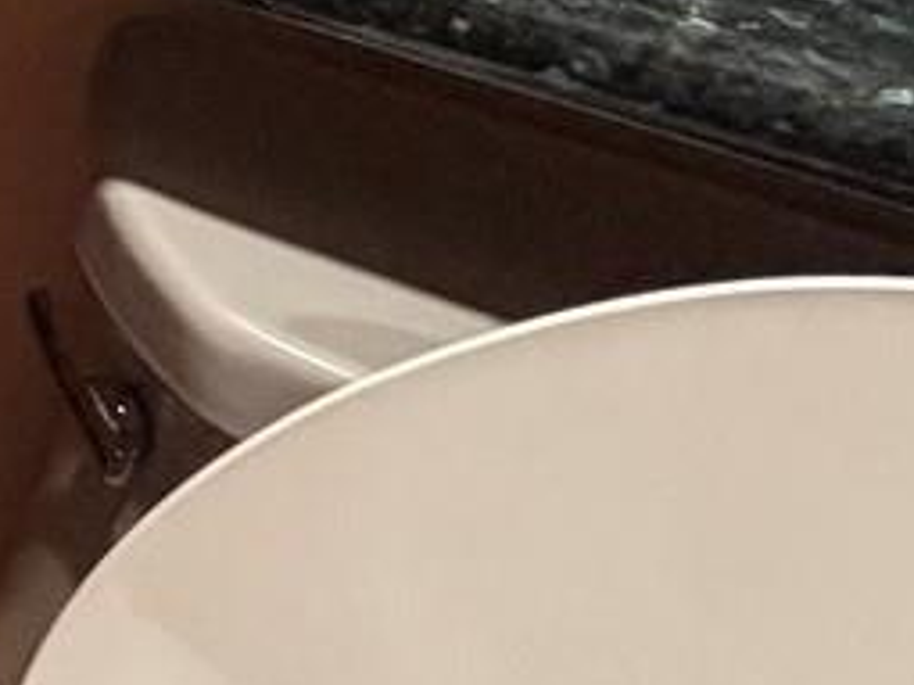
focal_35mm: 88
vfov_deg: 15.8
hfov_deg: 11.6
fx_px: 2322
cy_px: -244
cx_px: -1817
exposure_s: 1/120
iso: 320
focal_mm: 2.22
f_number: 2.2
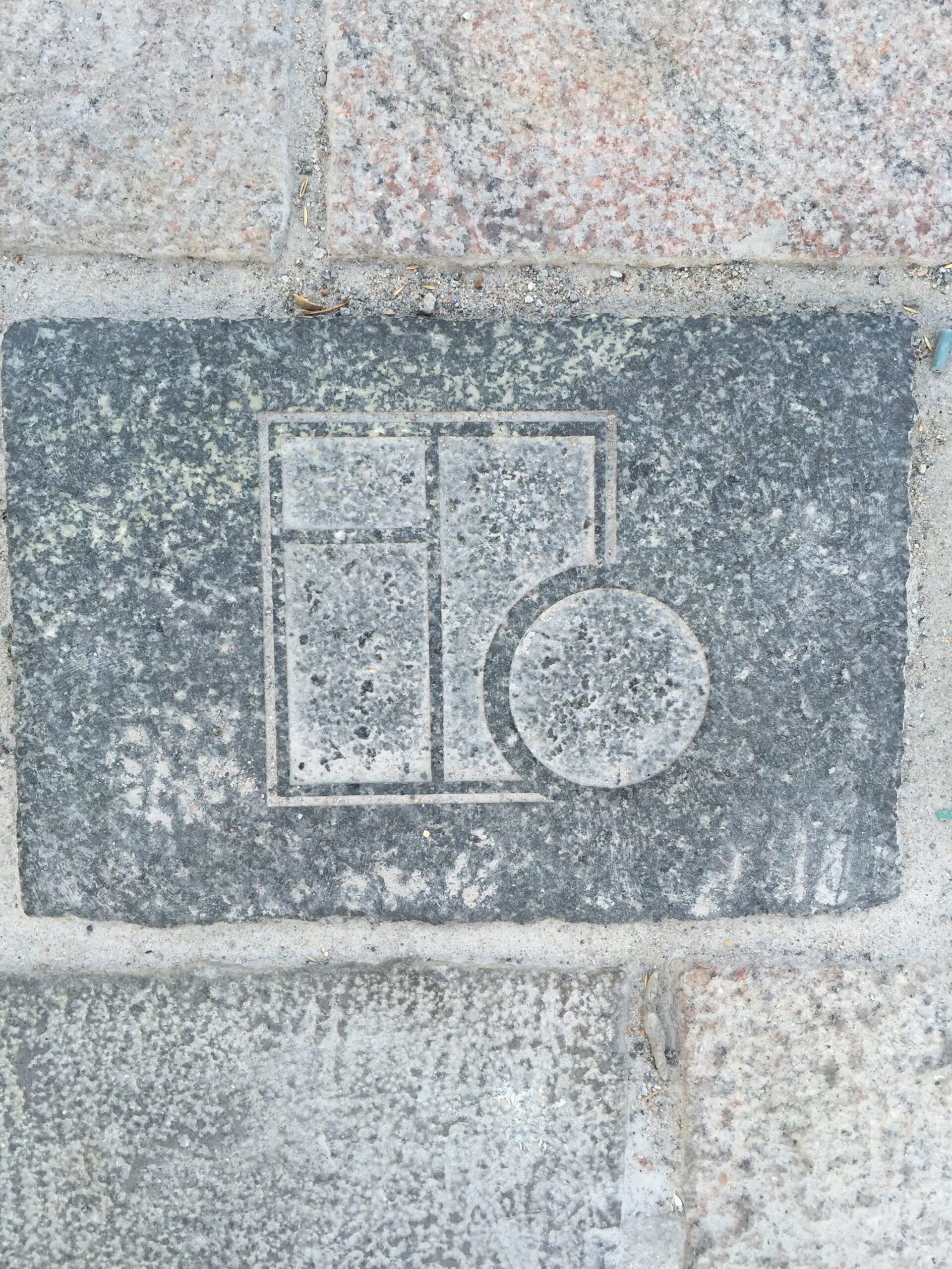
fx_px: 1063
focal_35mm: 29
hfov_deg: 48.2
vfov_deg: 61.7
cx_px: 476
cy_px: 634
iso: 32
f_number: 2.2
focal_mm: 4.15
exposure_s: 1/408
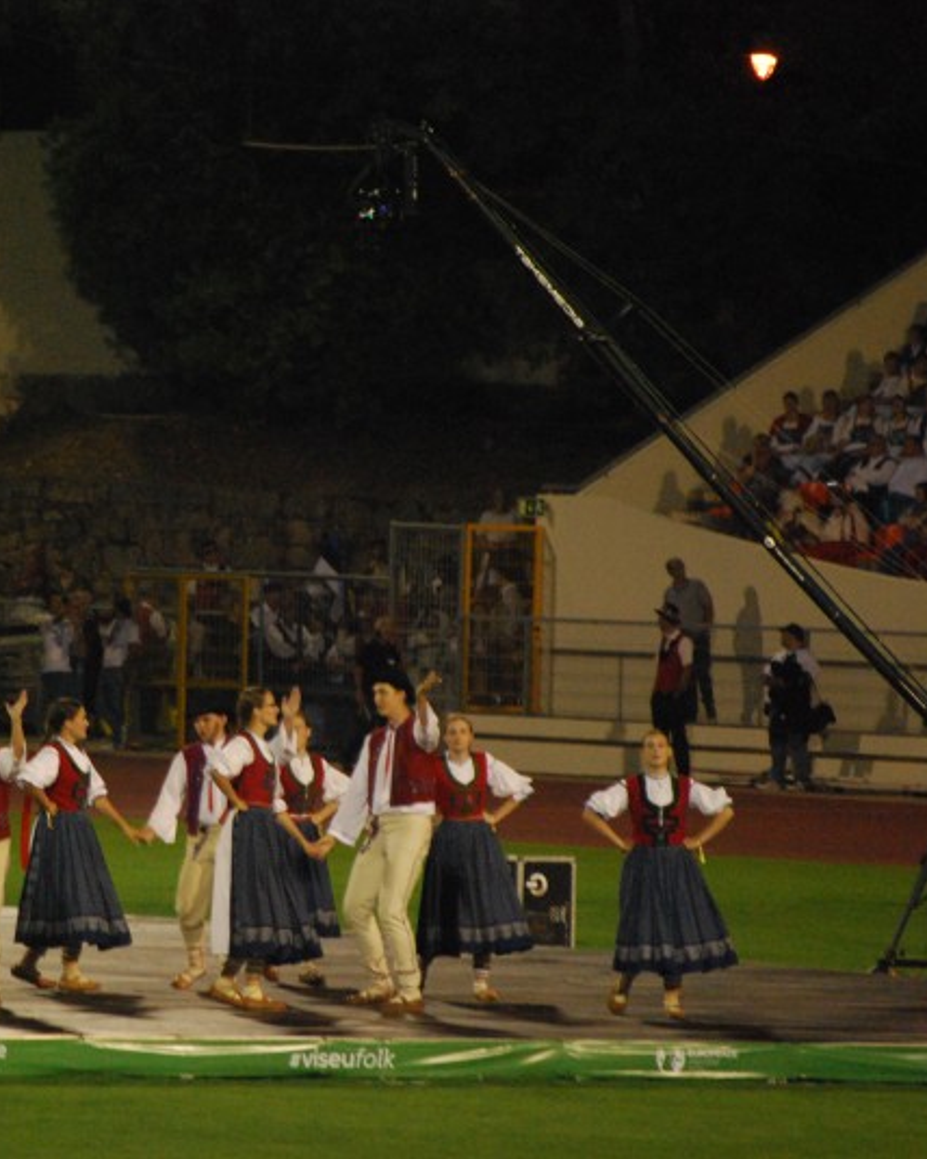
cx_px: 165
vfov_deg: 4.6
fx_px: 14472
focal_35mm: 422
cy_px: 580
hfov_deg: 3.7
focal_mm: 200
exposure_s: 1/60
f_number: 5.6
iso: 1600
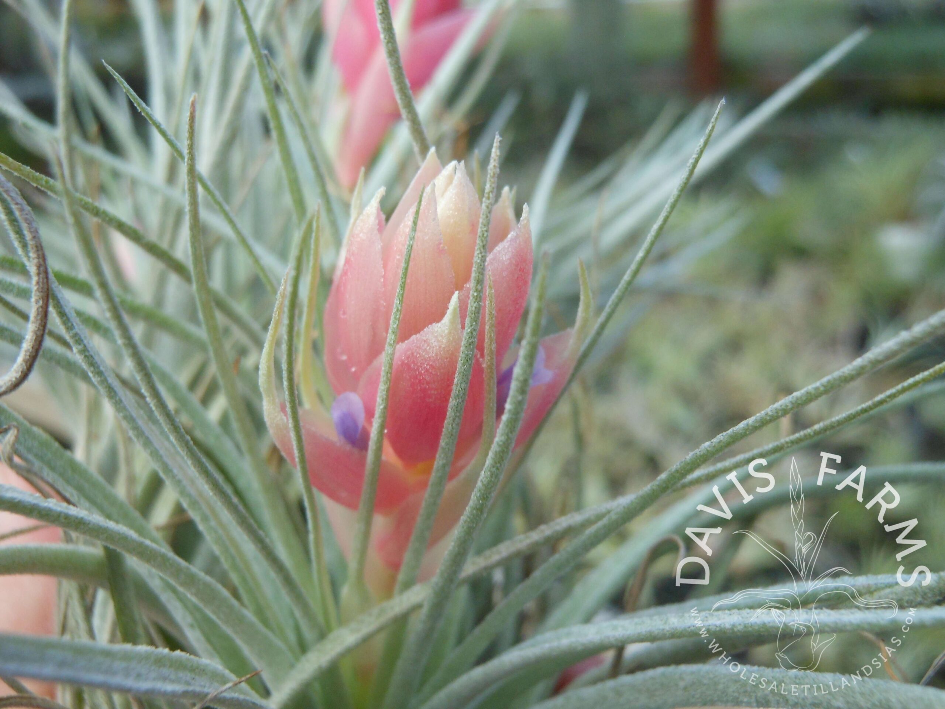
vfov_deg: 42.9
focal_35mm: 33
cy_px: 354
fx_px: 901
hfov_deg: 55.4
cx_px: 472
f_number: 4
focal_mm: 5.9
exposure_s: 1/125
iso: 200
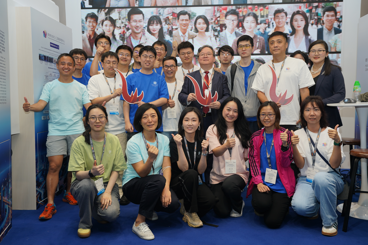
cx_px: 184
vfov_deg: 40.0
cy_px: 122
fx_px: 337
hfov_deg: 57.2
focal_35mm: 33
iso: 160
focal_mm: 33
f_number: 4
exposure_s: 1/100
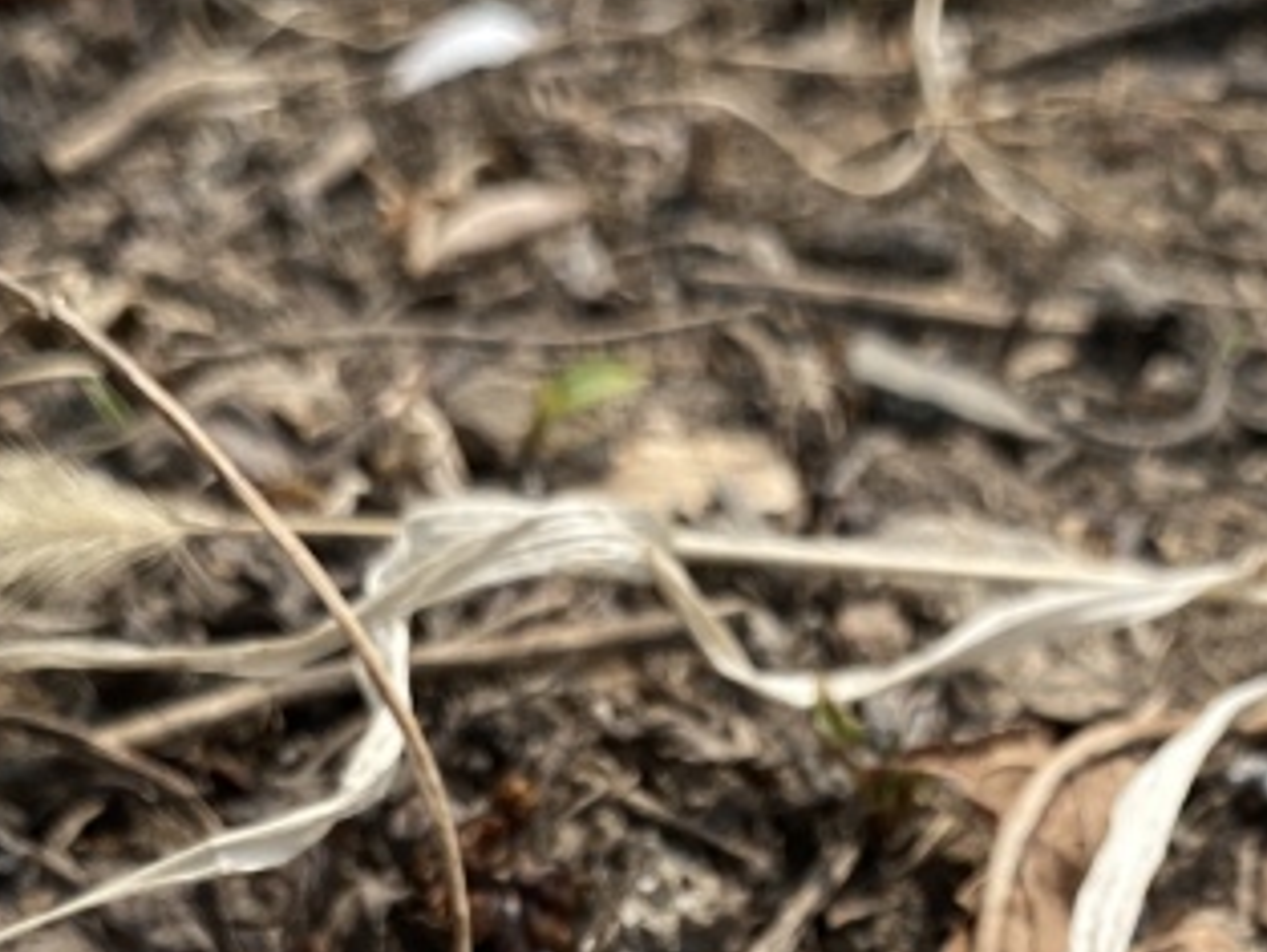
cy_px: 1507
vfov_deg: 15.7
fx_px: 3112
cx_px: 716
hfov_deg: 23.0
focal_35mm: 85
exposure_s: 1/1783
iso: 32
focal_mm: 4.25
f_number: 1.8
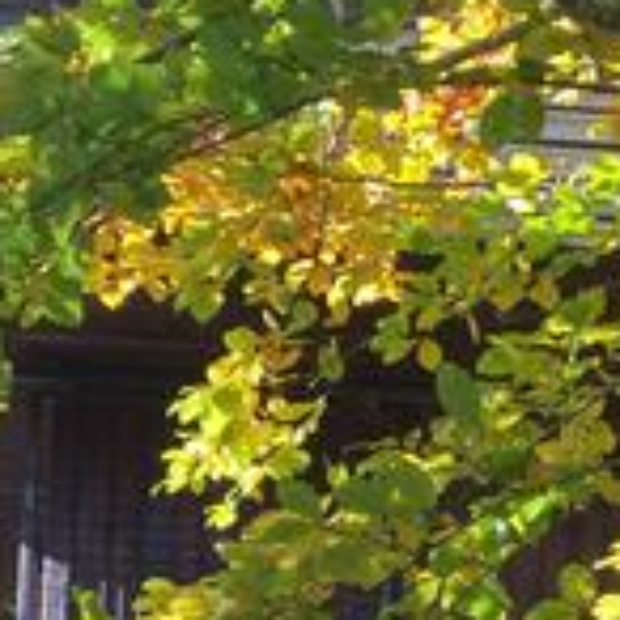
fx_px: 2837
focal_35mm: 140
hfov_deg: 11.6
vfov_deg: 11.7
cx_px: 1079
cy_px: 1040
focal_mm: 4.15
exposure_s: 1/205
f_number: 2.2
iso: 32
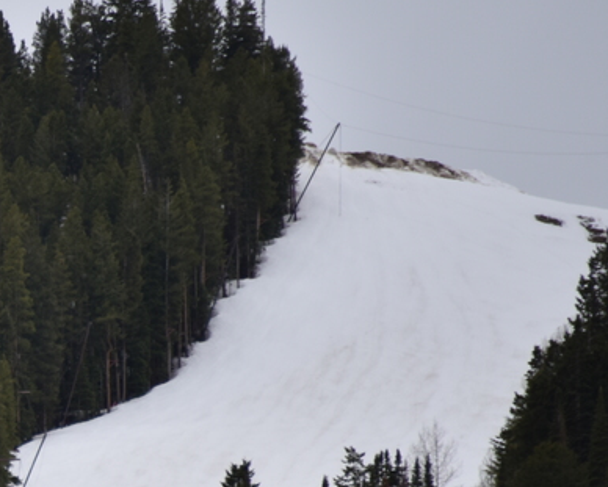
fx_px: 16711
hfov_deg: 2.1
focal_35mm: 928
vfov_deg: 1.7
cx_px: -324
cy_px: 423
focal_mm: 300
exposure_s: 1/640
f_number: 5.6
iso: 220
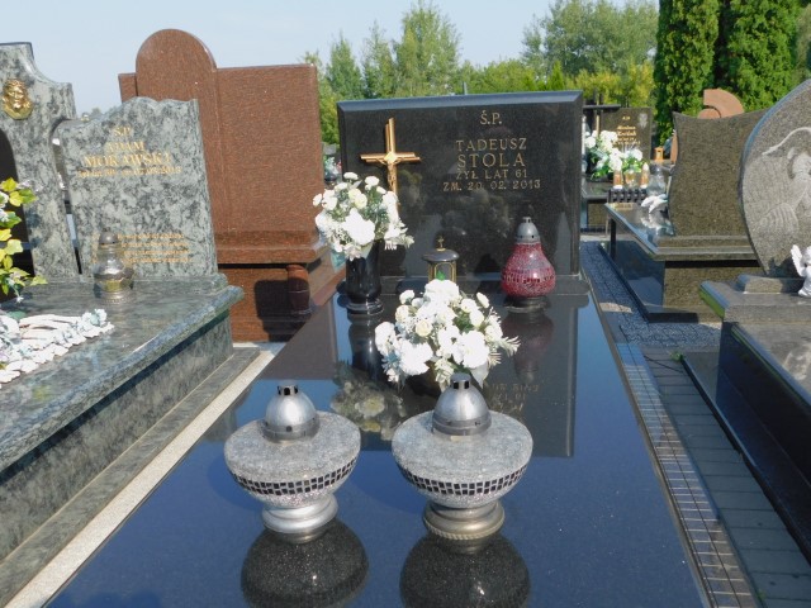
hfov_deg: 60.0
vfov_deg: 46.8
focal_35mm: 30
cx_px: 406
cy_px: 304
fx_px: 703
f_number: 3.2
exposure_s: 1/800
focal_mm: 5.3
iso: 125
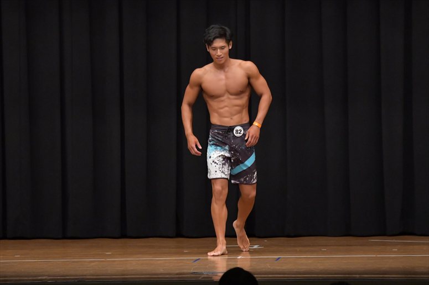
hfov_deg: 9.2
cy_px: 142
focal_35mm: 225
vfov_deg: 6.1
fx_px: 2680
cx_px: 214
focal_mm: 150
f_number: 5.6
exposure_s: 1/400
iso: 6400
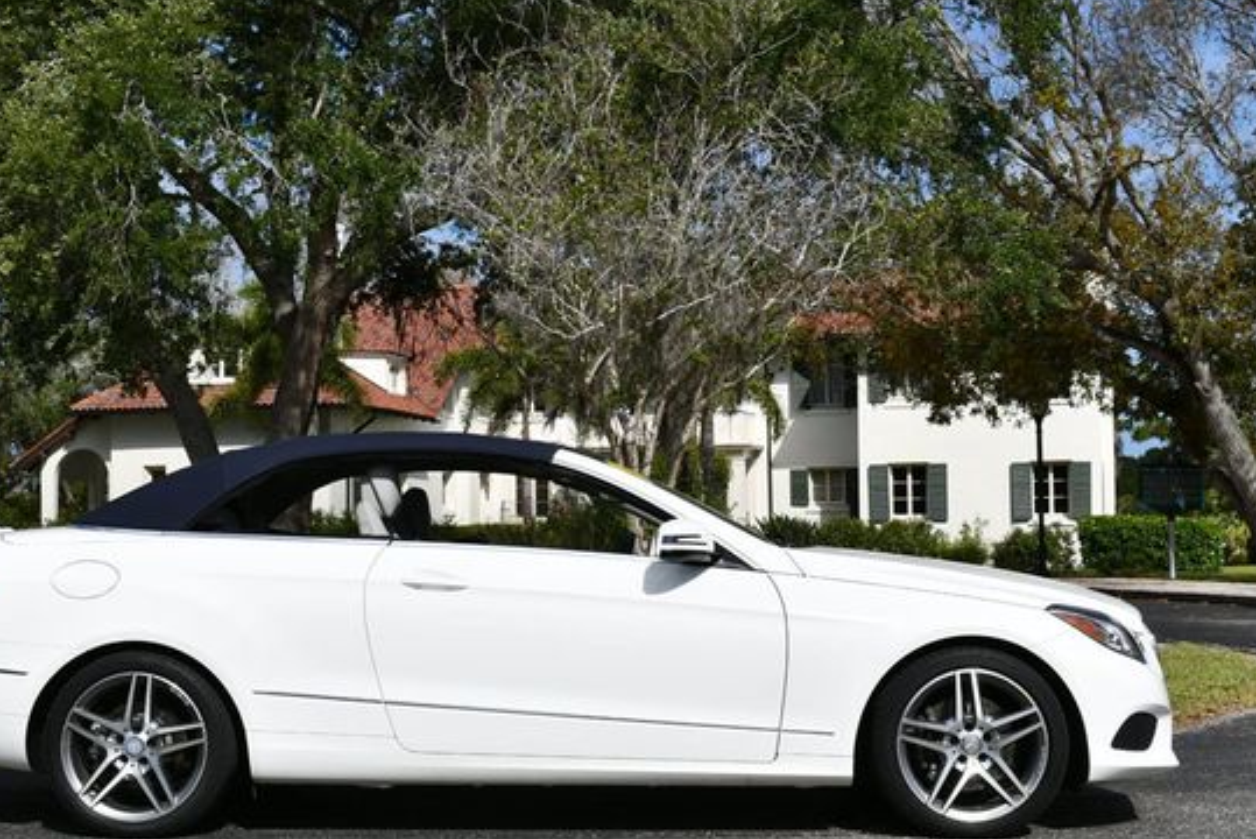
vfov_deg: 23.8
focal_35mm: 57
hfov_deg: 35.0
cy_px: 431
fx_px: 1990
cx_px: 534
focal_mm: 24
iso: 100
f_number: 10
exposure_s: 1/400
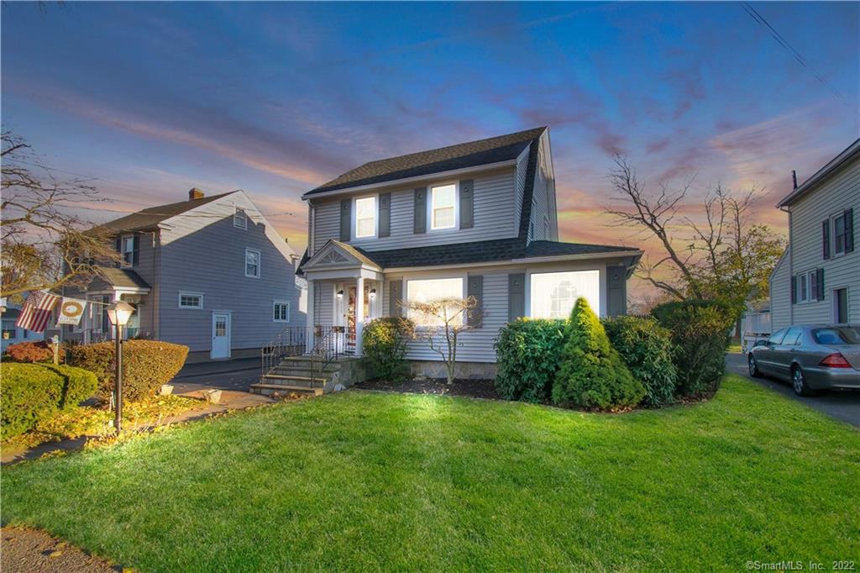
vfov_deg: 77.3
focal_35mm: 15
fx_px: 358
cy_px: 286
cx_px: 430
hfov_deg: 100.4
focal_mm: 10
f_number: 9
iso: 400
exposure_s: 1/160
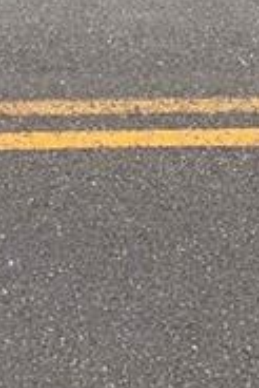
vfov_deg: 15.3
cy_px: -331
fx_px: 1217
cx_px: -51
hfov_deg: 11.9
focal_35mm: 113
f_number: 1.8
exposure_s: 1/156
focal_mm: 4.25
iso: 25
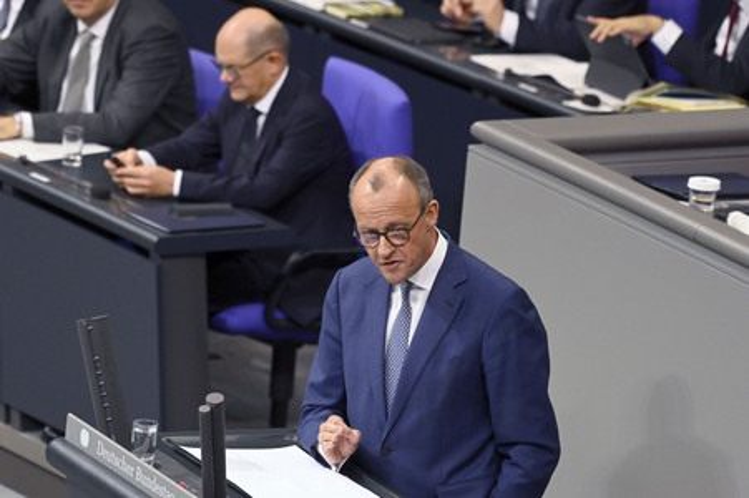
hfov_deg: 6.7
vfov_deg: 4.4
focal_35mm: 310
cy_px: 249
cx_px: 374
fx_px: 6445
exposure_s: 1/400
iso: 10000
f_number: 5.6
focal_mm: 310
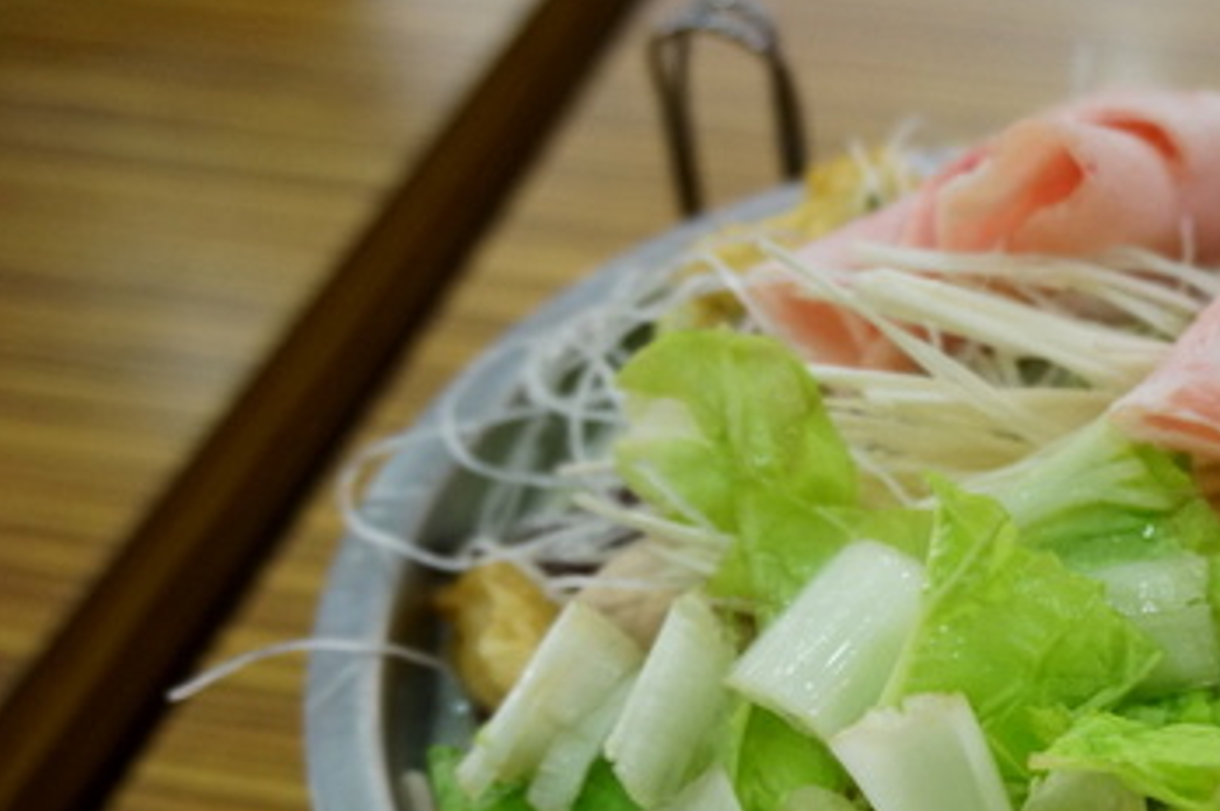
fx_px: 1862
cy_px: 722
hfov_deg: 34.3
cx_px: 1098
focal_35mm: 55
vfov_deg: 23.9
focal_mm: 20
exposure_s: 1/60
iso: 1000
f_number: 4
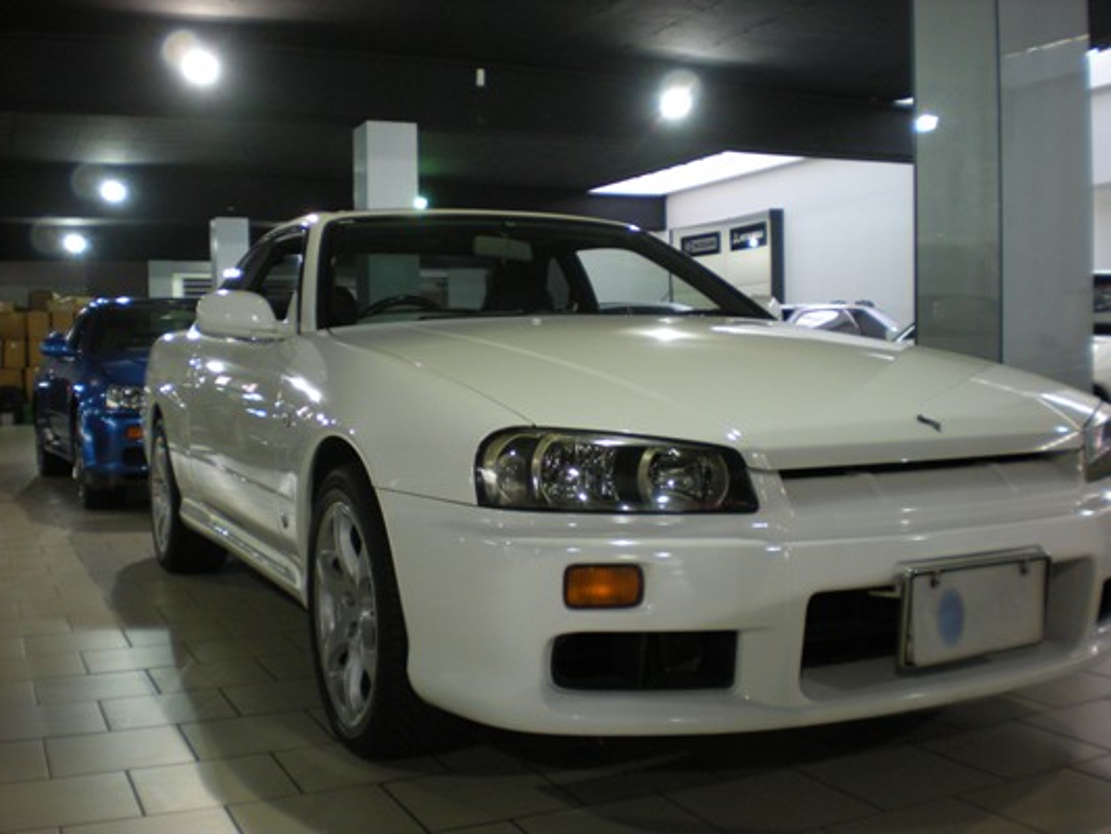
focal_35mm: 38
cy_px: 417
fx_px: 1220
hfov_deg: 49.0
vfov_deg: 37.7
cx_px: 556
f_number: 3.1
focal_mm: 6.3
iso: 200
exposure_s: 1/35.8
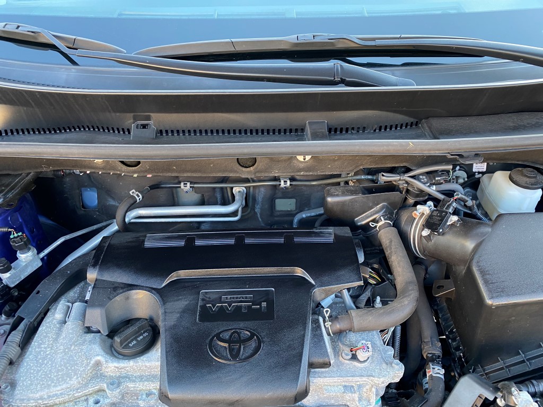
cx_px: 272
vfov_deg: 53.1
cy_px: 204
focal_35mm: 26
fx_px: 408
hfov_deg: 67.3
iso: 125
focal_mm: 4.25
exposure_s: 1/60
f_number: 1.8
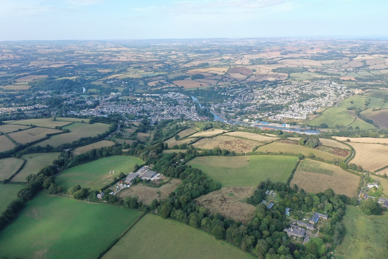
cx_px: 194
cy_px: 130
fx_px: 302
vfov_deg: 46.4
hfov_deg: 65.5
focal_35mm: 28
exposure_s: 1/240
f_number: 5
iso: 100
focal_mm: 10.26
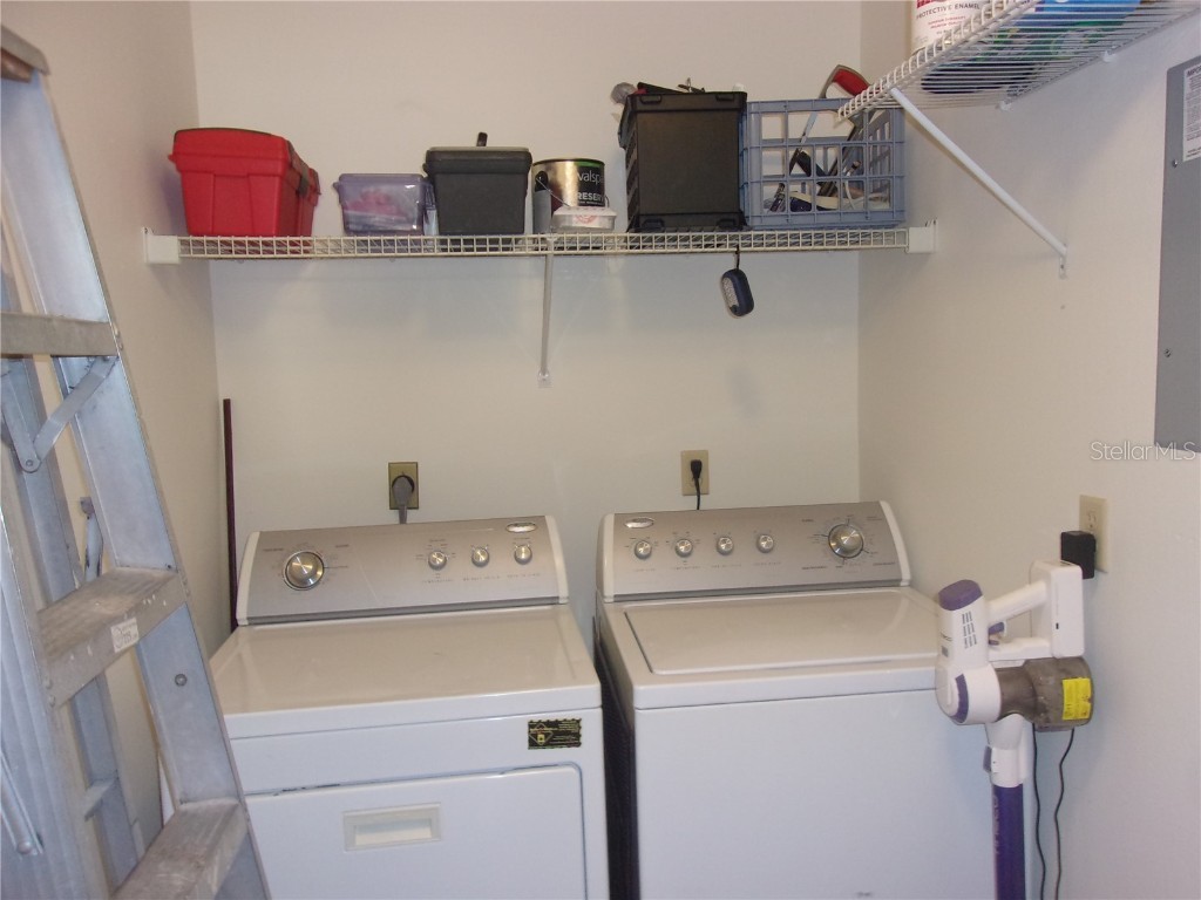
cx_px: 600
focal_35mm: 27
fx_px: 937
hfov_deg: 65.3
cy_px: 450
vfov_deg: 51.4
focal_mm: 4.9
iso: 200
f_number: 3
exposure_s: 1/34
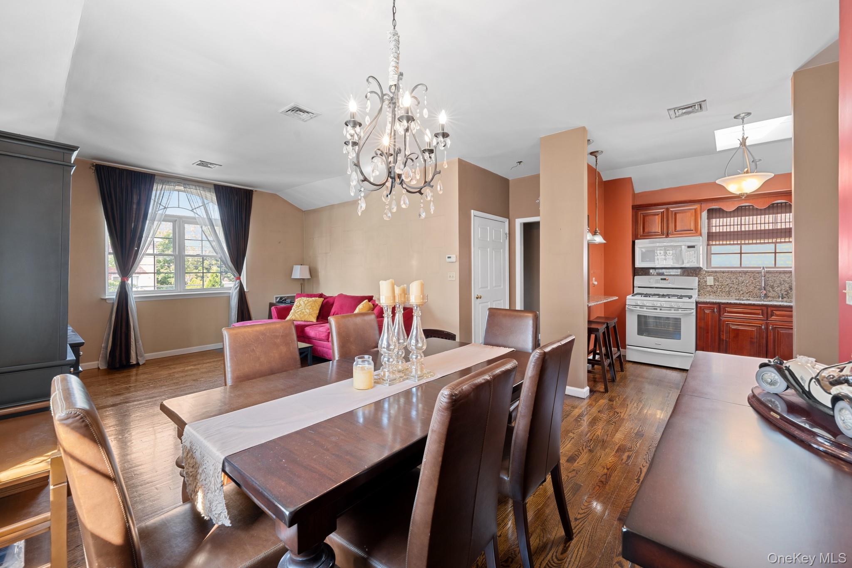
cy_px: 284
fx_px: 331
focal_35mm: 14
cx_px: 426
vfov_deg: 81.2
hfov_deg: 104.3
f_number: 10
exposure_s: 1
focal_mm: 14
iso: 400
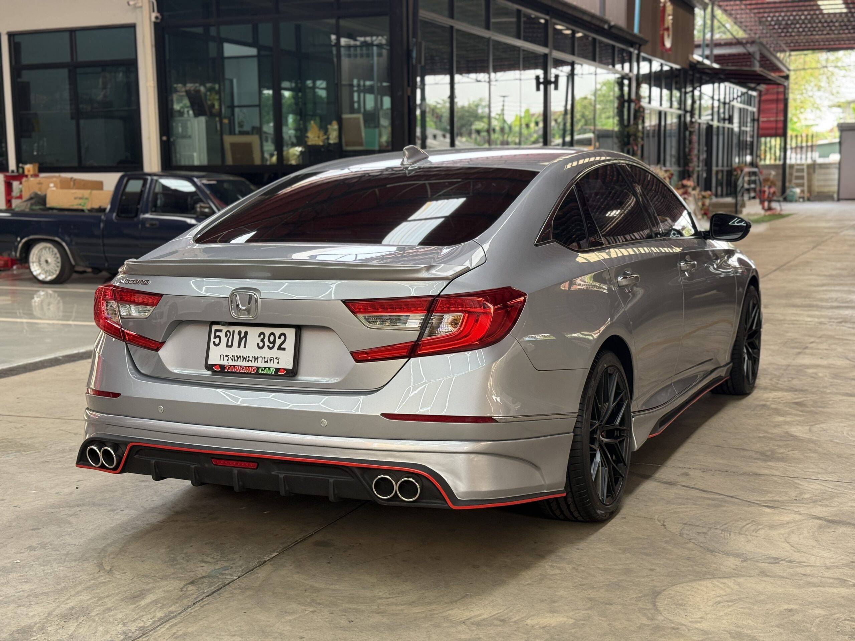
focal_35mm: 48
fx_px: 1186
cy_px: 320
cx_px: 428
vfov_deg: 30.3
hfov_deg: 39.7
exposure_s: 1/123
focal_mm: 6.76
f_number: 1.78
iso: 64
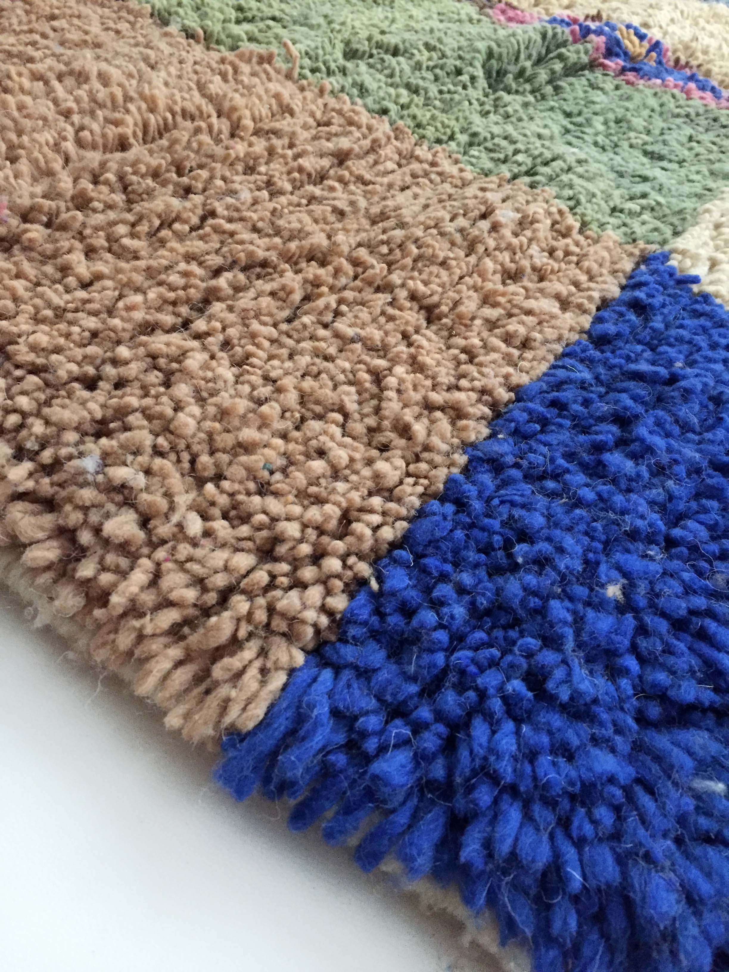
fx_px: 814
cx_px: 364
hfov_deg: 48.2
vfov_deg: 61.7
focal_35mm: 29
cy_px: 486
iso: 400
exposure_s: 1/17
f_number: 2.2
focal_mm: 4.15
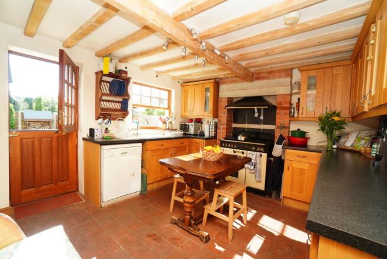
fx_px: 161
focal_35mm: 15
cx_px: 194
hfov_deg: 100.4
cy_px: 130
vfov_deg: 77.4
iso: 400
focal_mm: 10
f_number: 4
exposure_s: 1/160
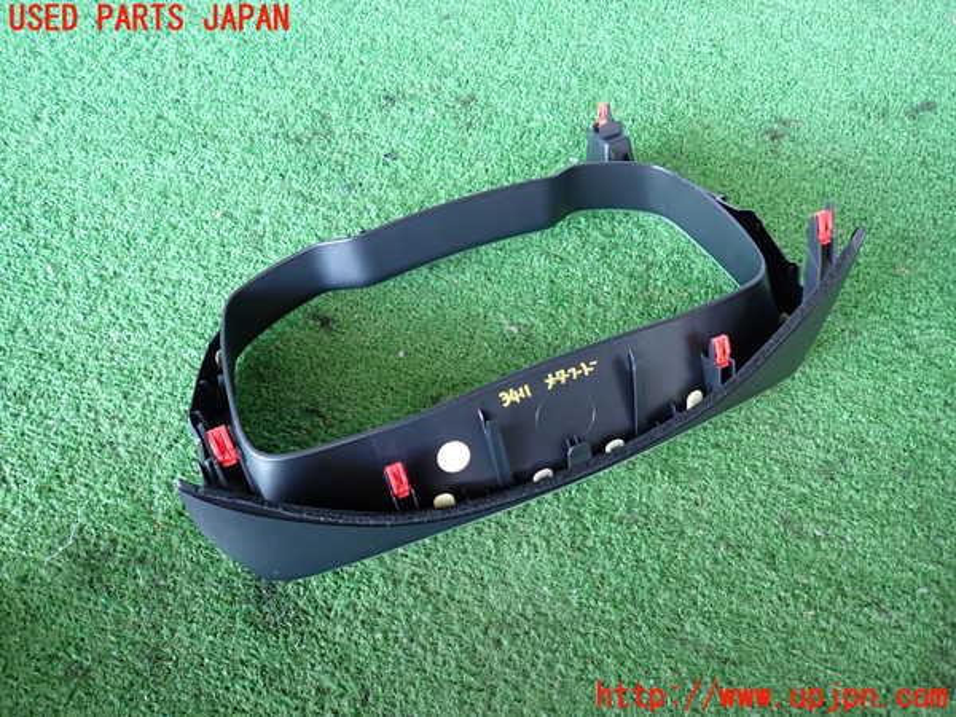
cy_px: 358
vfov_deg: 54.9
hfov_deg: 69.4
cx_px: 478
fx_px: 690
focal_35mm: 25
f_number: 2
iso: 250
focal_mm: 4.5
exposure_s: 1/30
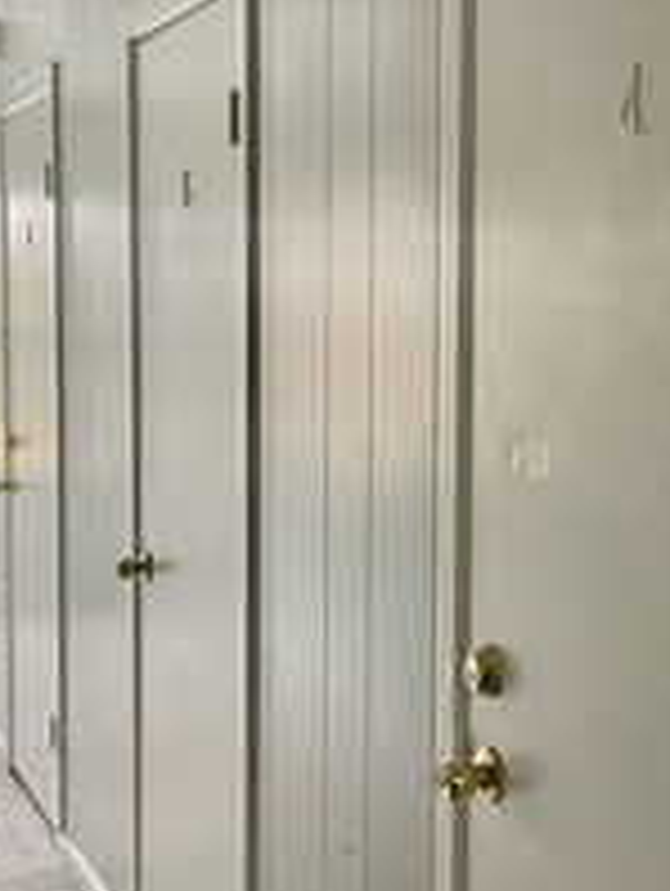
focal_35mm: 63
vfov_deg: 30.7
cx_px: 423
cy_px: 459
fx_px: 1622
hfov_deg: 23.3
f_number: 1.6
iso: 500
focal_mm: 4.2
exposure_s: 1/40
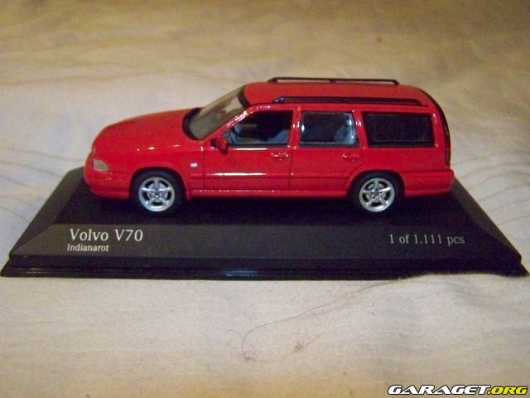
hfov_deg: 49.0
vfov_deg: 37.7
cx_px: 265
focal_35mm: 38
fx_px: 582
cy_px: 199
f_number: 2.8
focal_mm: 6.3
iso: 1600
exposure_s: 1/125
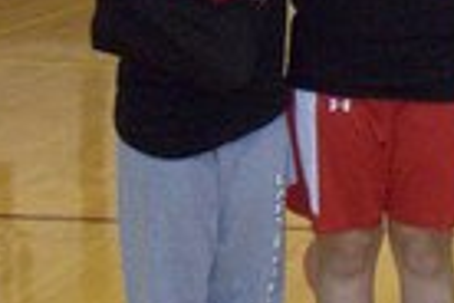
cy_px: 59
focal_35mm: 141
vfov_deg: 9.7
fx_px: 1778
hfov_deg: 12.6
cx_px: 931
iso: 6400
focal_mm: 18
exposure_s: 1/250
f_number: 3.5
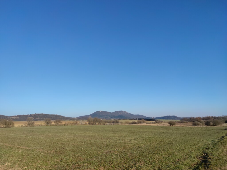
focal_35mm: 24
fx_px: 157
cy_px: 85
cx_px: 114
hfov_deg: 71.6
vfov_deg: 56.8
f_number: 1.69
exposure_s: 1/902
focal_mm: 6.72
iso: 50
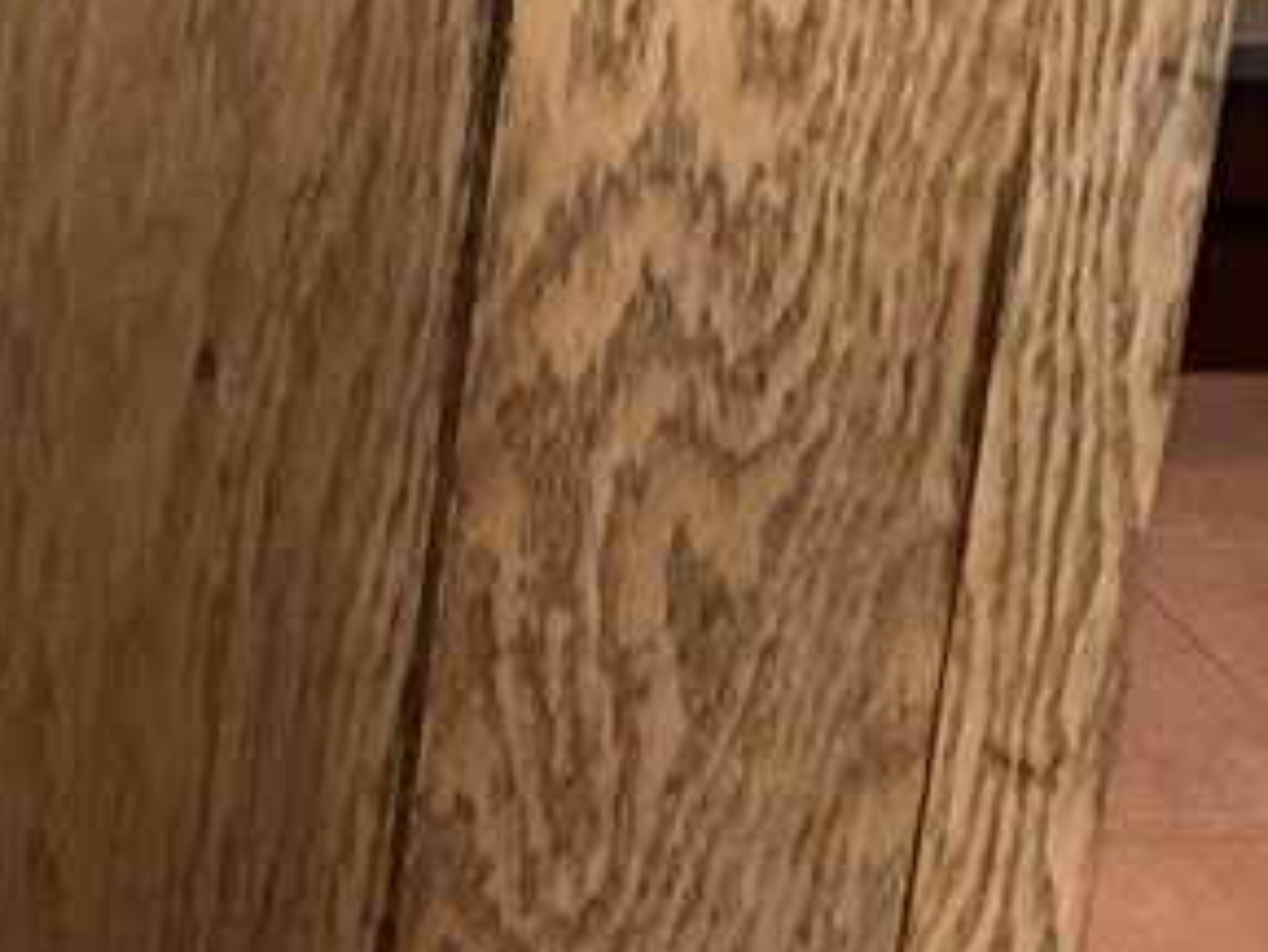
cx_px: -1836
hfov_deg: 10.9
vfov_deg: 9.5
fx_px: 5570
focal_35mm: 152
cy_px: -437
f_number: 1.8
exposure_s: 1/30
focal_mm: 3
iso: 250
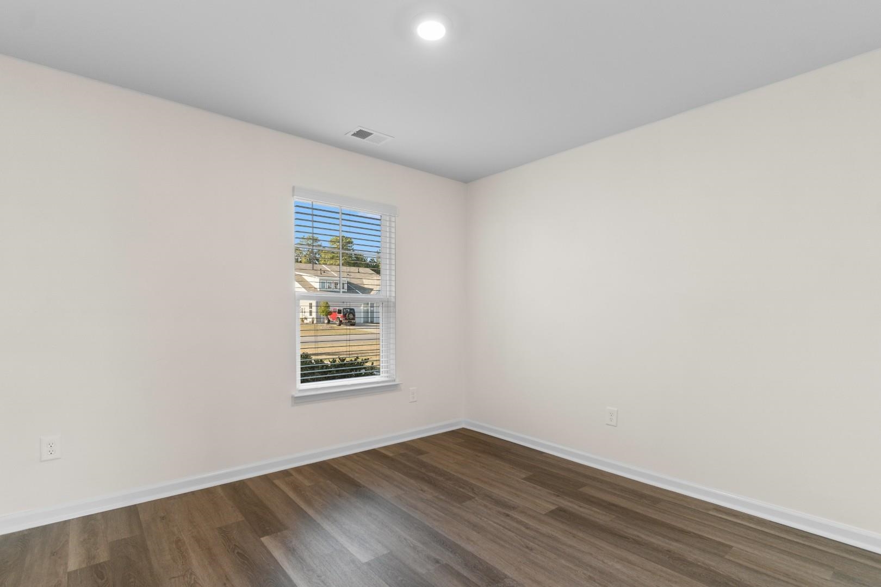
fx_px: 392
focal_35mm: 16
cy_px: 294
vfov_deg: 73.7
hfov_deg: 96.7
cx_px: 440
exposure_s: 1/1.25
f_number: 4.8
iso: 100
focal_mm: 11
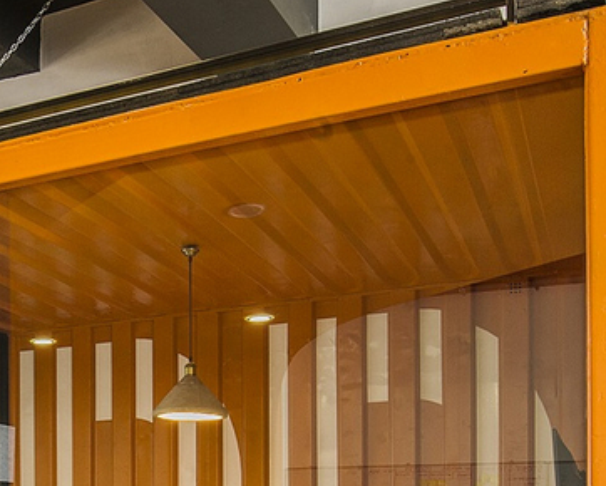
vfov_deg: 24.6
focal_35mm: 56
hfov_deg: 30.7
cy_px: 583
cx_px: -27
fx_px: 1005
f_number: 11
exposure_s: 1/1.43
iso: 400
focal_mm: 18
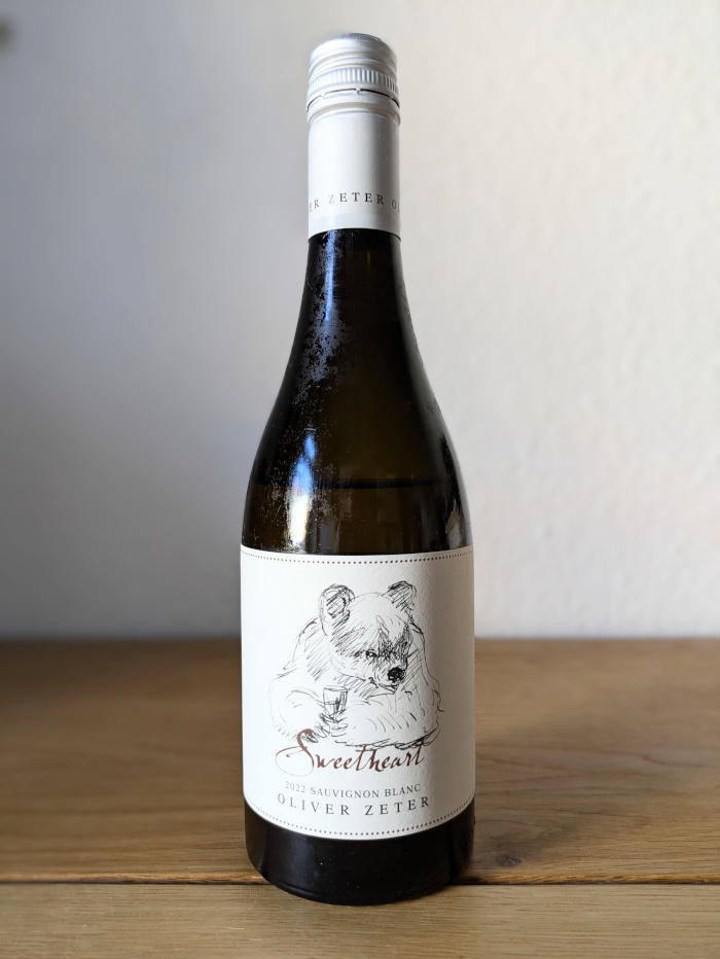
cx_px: 360
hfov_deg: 54.9
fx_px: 693
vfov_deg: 69.4
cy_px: 480
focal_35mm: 25
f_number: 1.89
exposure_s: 1/25
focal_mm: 5.43
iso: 58
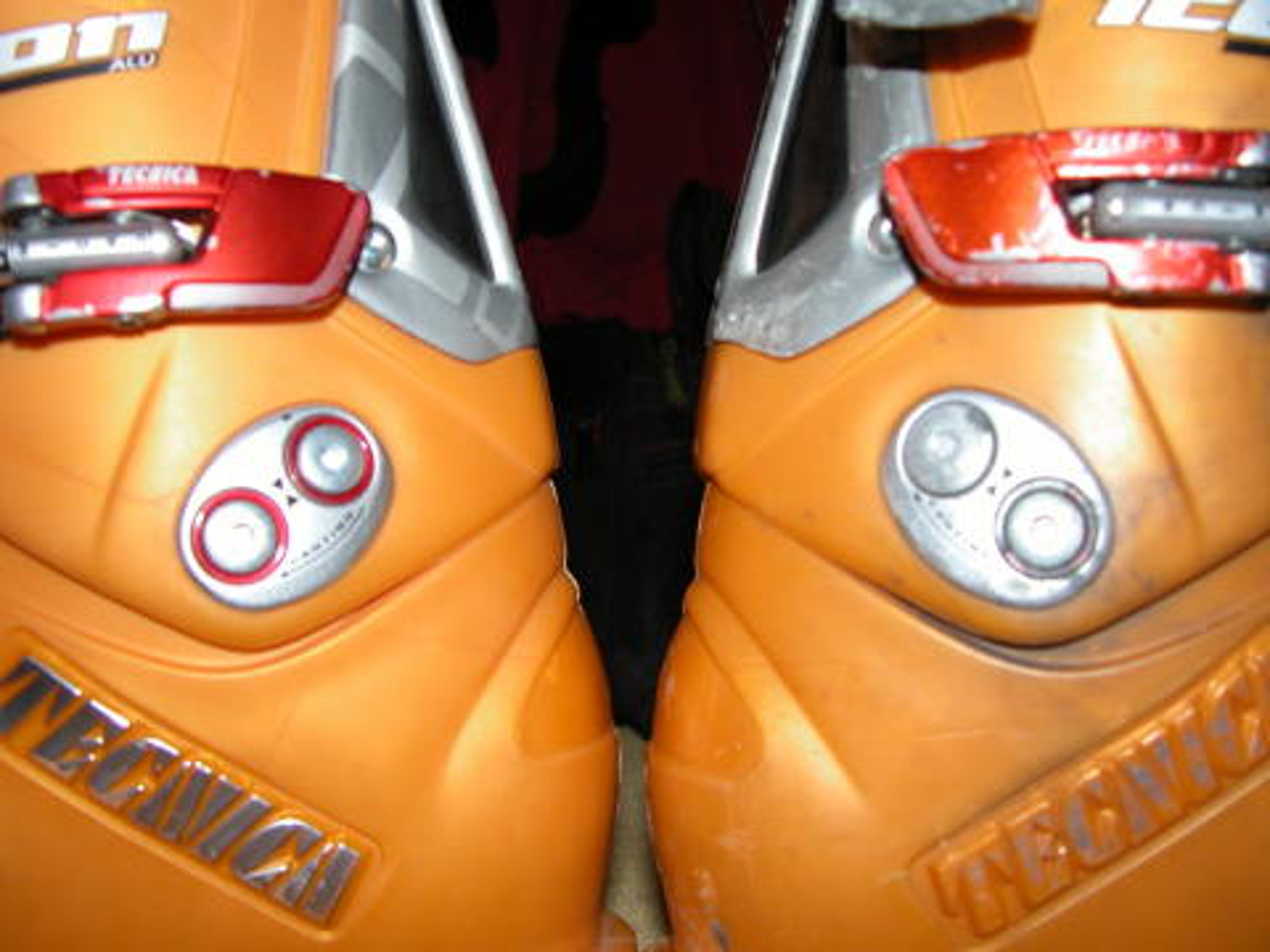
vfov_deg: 40.7
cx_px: 635
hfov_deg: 52.6
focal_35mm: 35
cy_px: 476
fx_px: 1284
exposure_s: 1/60
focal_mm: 8.9
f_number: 2.8
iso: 100
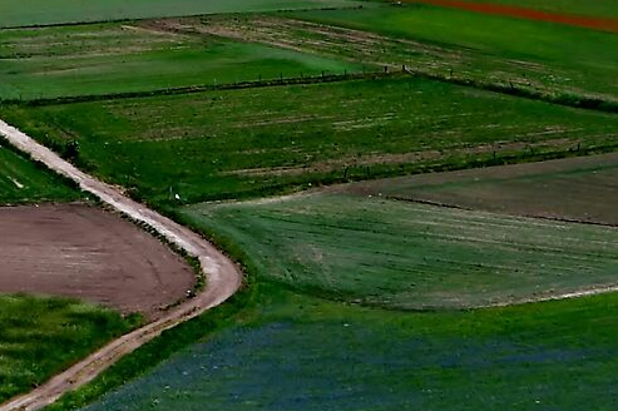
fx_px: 3259
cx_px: -540
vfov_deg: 7.0
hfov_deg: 10.2
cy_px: -398
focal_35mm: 190
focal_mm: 26
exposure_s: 1/250
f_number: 8
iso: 100
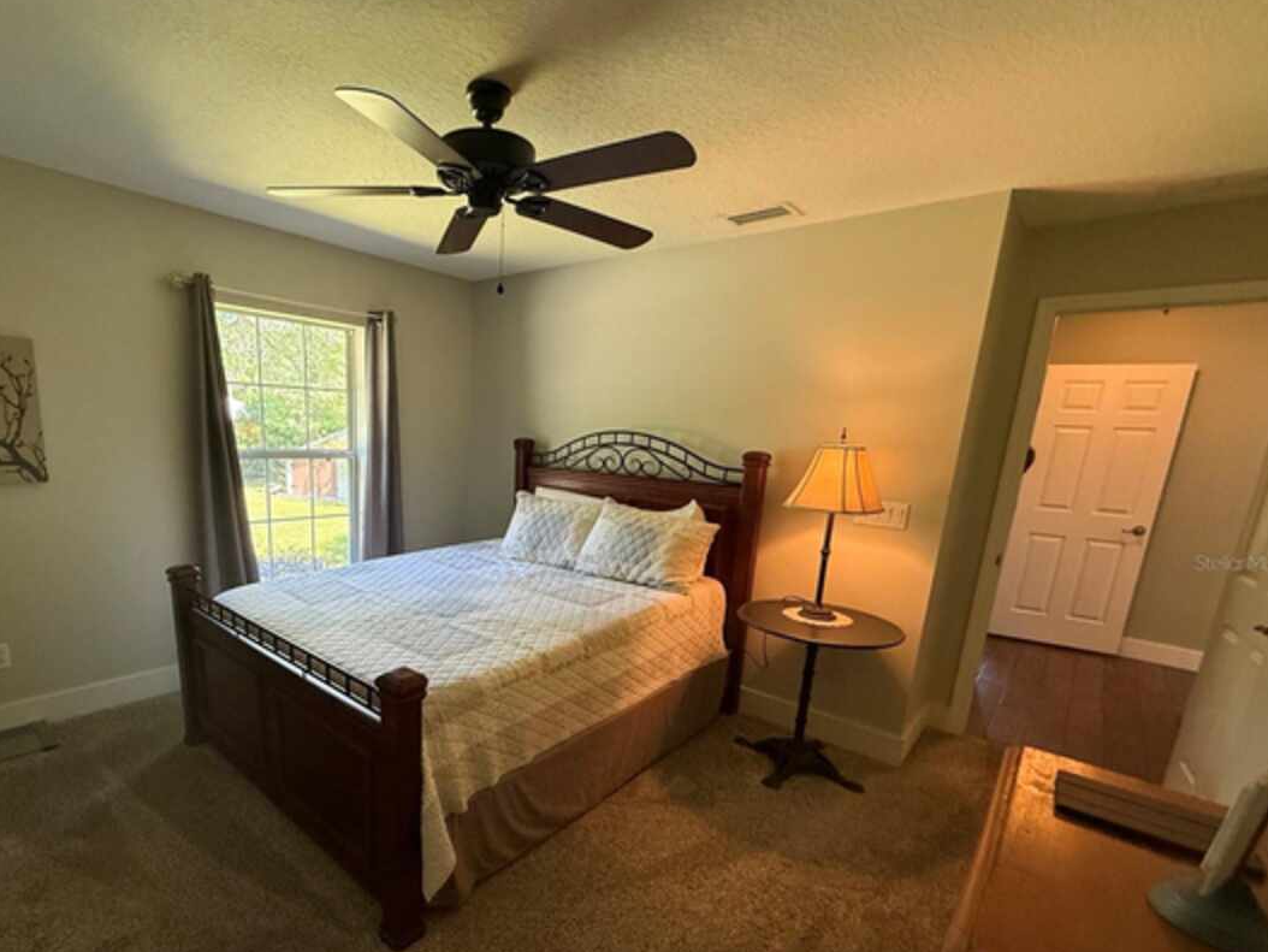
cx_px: 516
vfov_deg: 74.1
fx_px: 623
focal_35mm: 17
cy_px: 562
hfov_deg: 90.0
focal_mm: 2.22
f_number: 2.2
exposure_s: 1/120
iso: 400
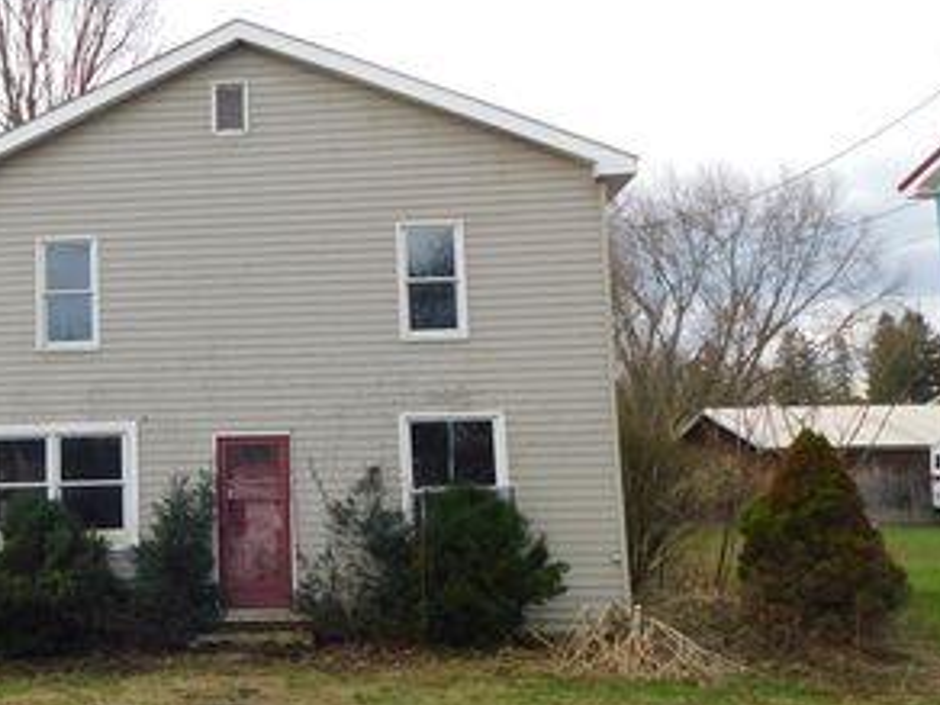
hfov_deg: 38.0
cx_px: 167
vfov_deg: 30.2
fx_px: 1303
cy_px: 298
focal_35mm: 48
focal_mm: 4.9
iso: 125
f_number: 3.2
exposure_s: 1/160
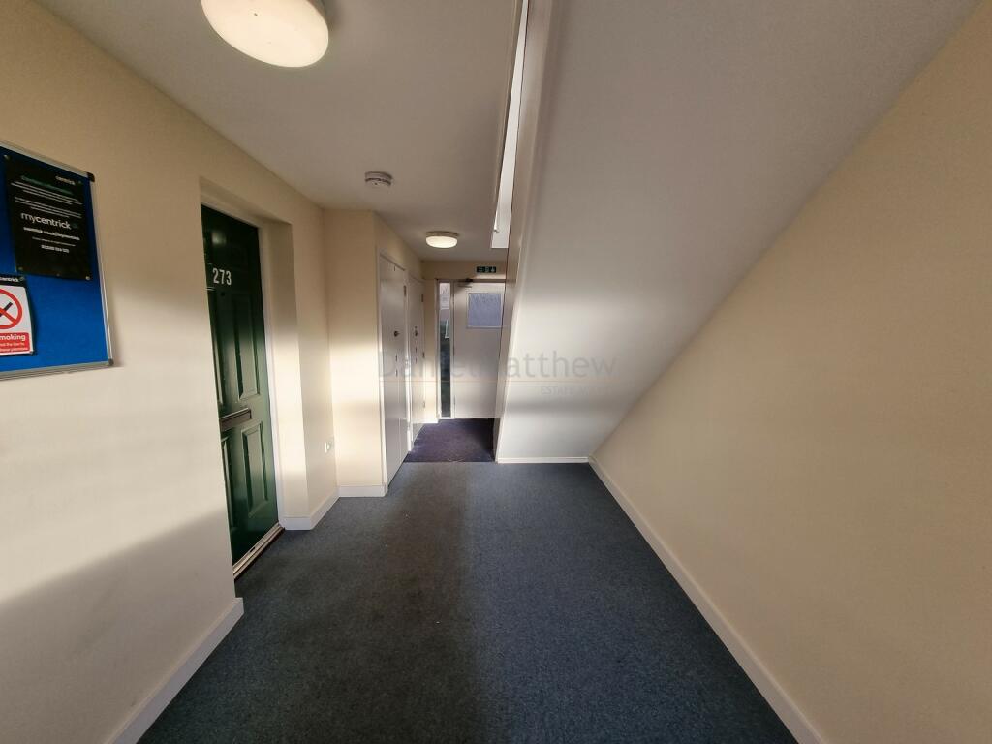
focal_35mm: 13
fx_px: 373
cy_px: 372
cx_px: 496
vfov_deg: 89.9
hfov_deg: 106.2
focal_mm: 2.2
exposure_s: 1/162
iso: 50
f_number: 2.2
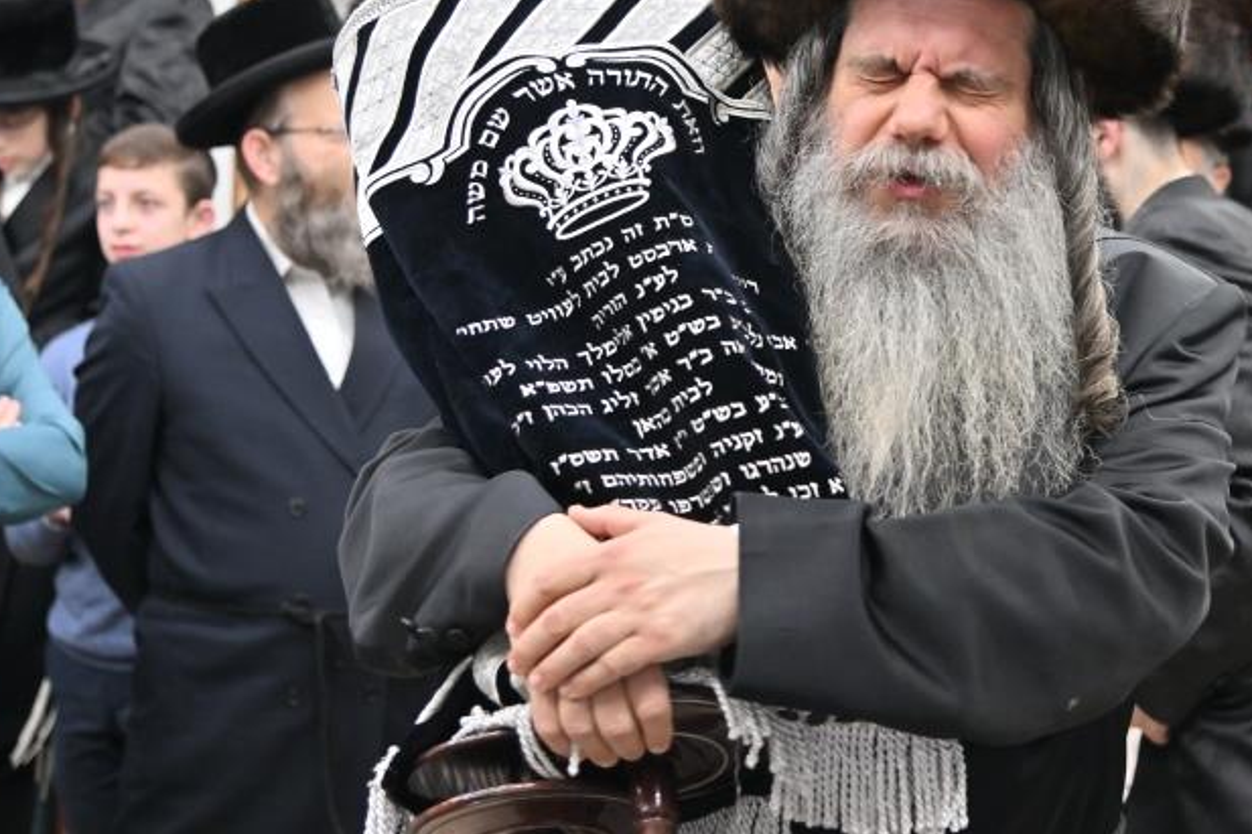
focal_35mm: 83
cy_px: 265
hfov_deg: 24.4
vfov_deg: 16.4
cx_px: 844
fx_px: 2886
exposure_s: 1/200
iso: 640
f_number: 4
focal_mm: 50
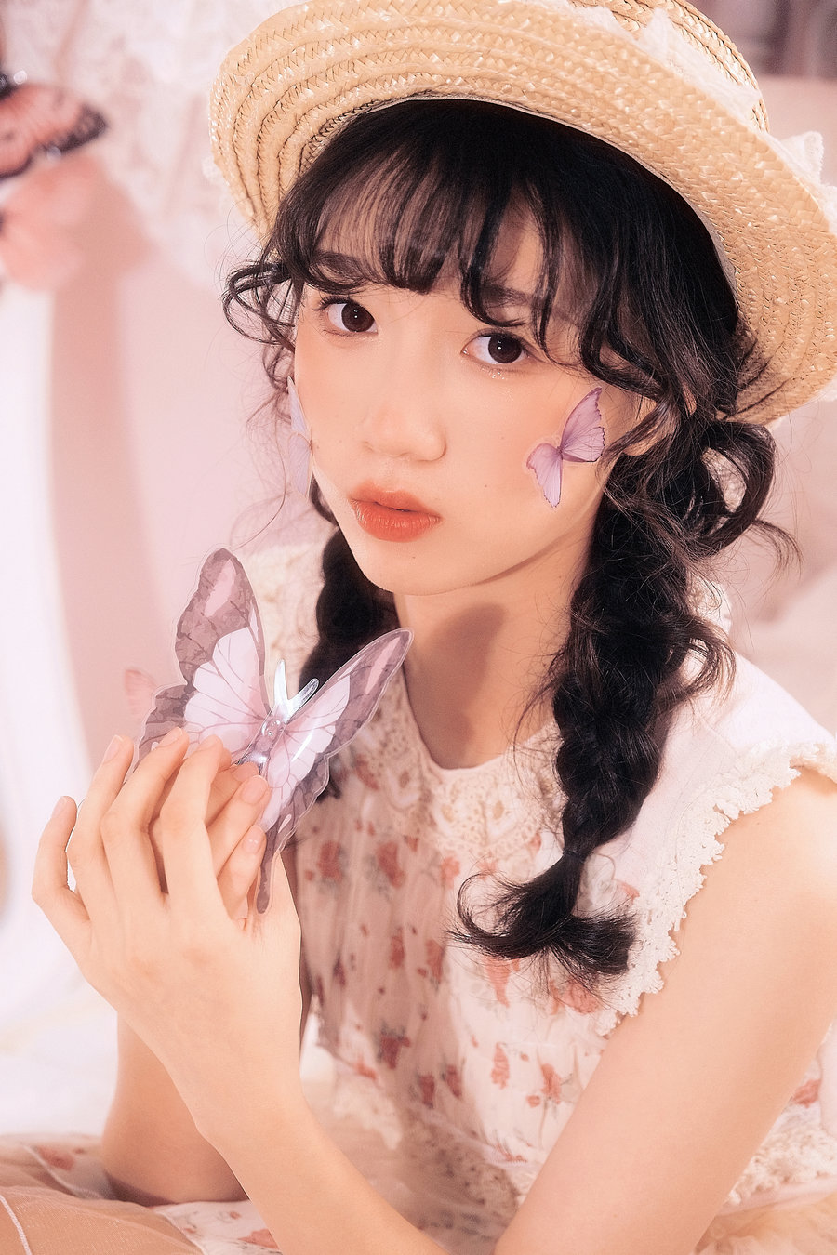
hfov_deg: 16.5
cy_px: 628
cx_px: 418
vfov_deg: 24.5
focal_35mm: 83
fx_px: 2894
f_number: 2.8
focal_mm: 55
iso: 640
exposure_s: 1/125
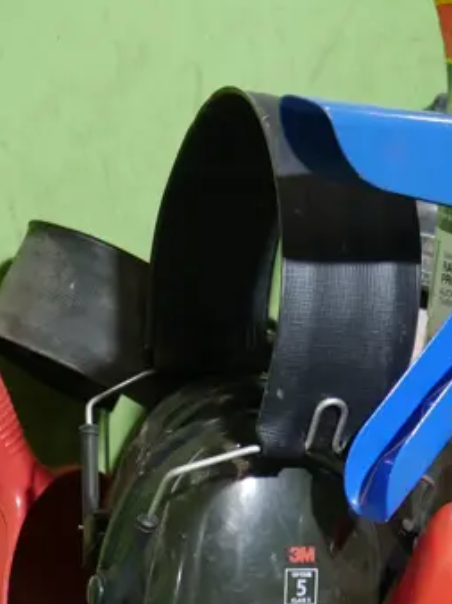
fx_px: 1586
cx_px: 370
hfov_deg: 16.1
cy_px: 537
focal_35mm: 91
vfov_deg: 21.1
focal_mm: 15
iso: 500
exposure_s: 1/60
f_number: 3.6
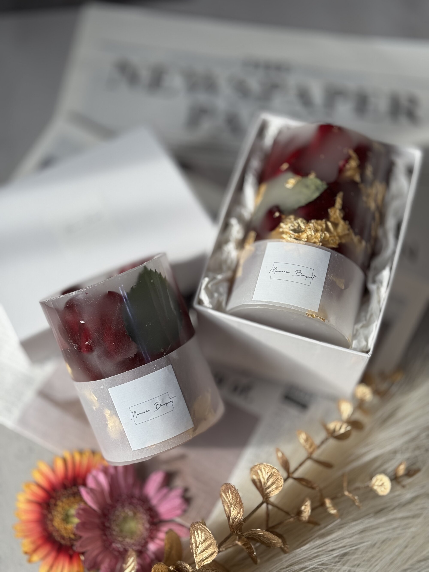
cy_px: 286
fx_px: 793
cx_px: 214
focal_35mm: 48
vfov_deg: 39.7
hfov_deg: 30.3
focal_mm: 6.76
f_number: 1.78
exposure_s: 1/377
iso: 64
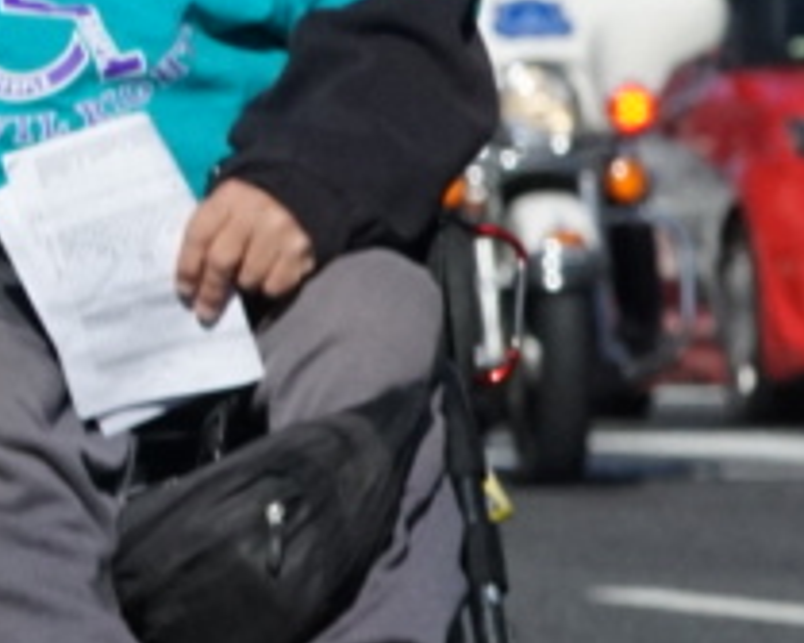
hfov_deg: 2.4
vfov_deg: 2.0
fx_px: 18671
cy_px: -905
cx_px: 2720
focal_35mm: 785
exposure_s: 1/5000
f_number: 8
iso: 1600
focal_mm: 108
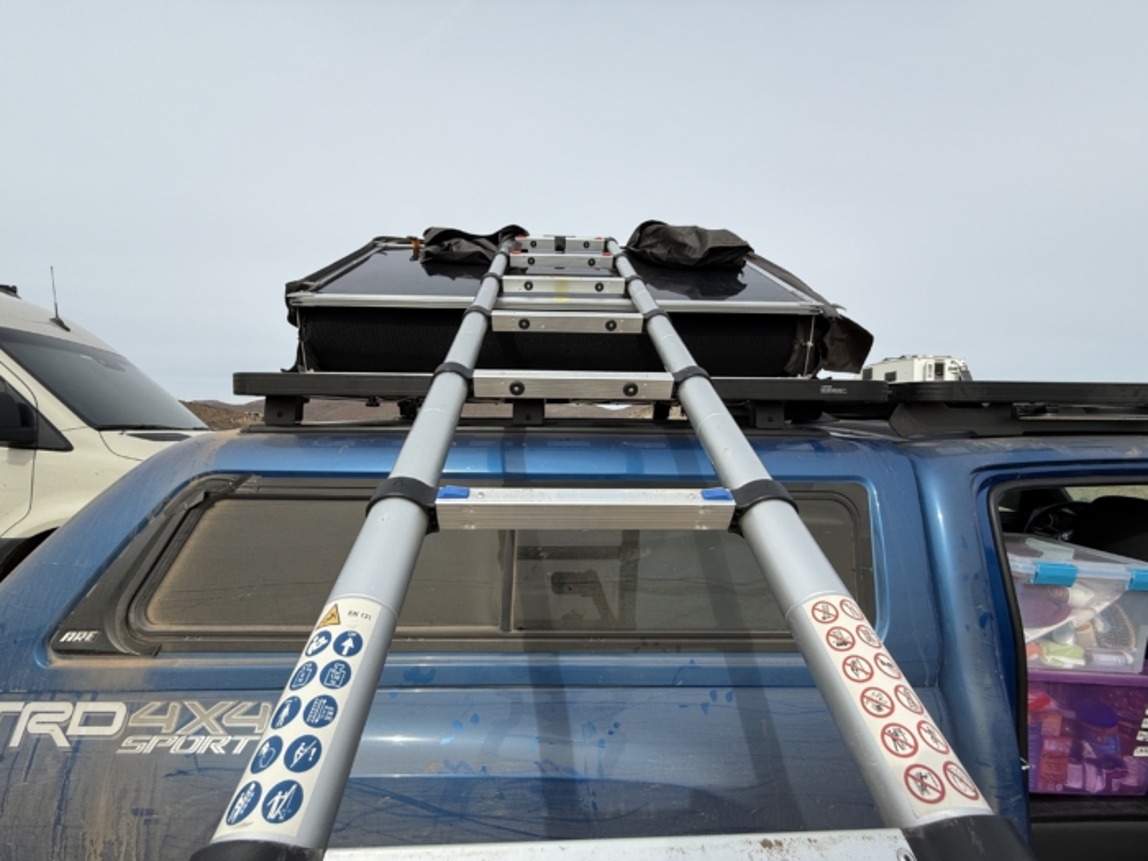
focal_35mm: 14
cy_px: 430
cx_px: 574
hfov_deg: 102.1
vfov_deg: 85.7
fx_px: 464
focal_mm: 2.22
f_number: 2.2
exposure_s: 1/1745
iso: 50
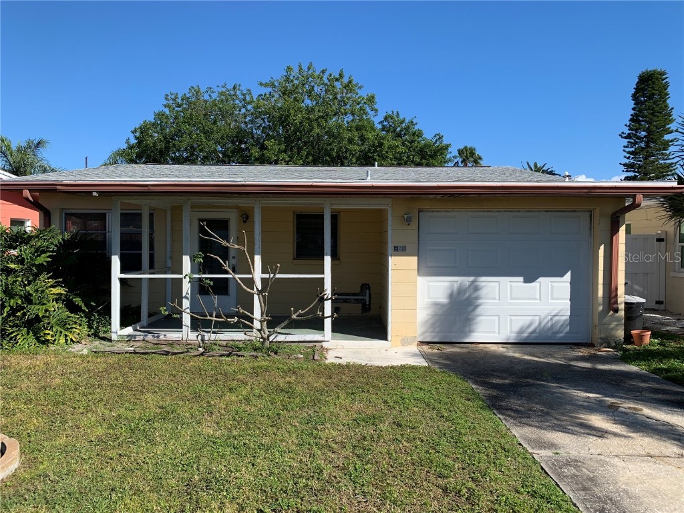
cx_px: 342
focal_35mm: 26
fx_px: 514
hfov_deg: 67.3
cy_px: 256
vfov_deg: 53.1
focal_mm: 4.25
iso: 25
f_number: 1.8
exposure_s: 1/1992
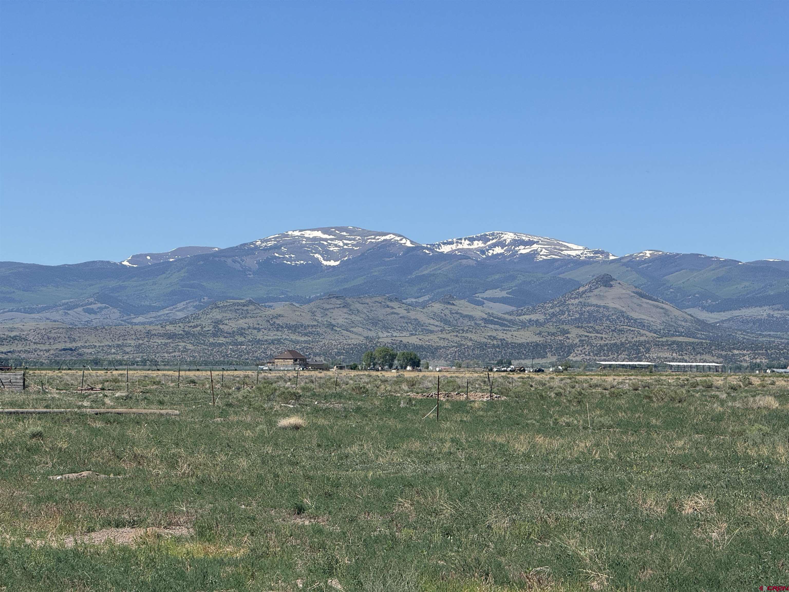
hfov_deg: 16.4
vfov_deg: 12.3
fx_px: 2735
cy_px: 296
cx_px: 394
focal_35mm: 120
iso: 50
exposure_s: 1/1969
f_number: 2.8
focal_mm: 15.66
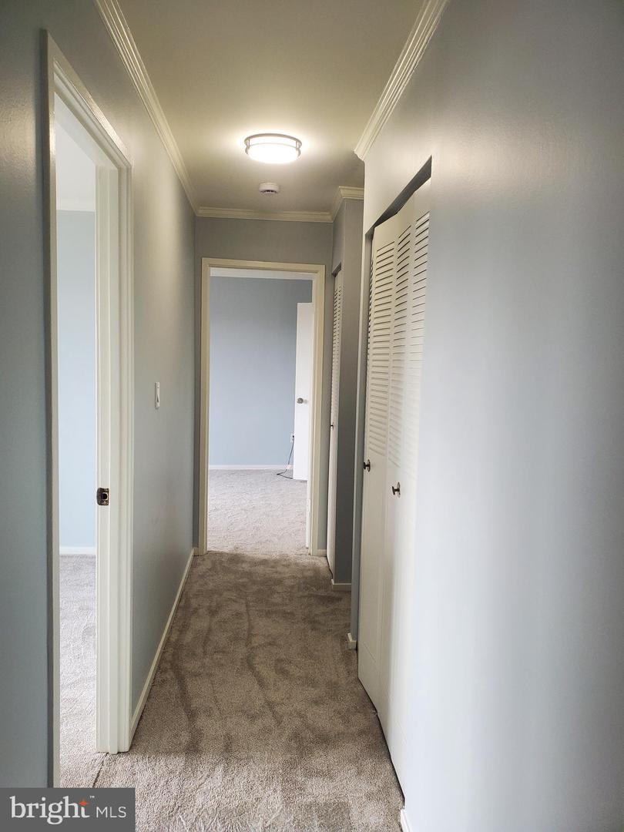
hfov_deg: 53.1
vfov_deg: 67.3
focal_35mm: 26
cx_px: 312
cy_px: 416
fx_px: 625
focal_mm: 4.3
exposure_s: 1/120
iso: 160
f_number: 2.4
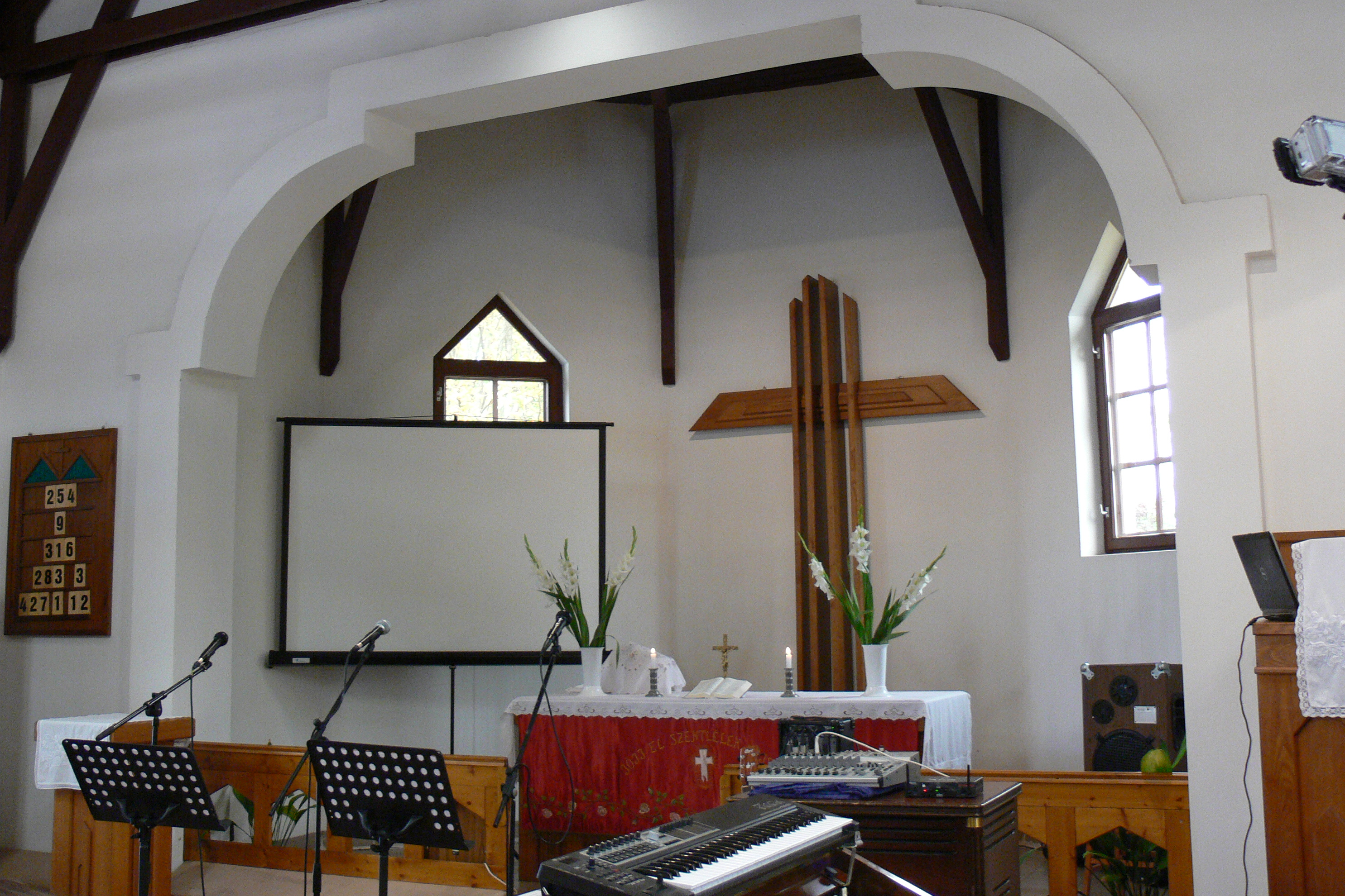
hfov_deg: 48.5
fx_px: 1494
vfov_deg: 33.3
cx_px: 689
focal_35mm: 40
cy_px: 347
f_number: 2.8
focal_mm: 7.4
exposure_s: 1/25
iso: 200
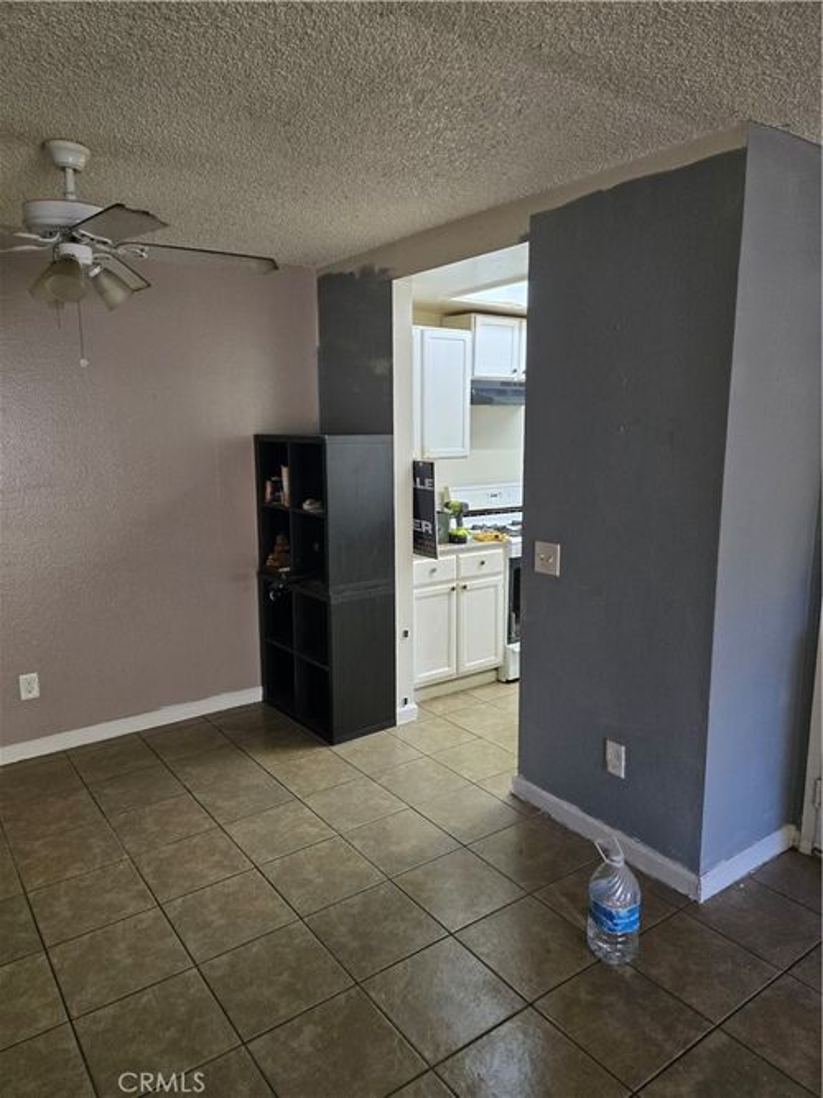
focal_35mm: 23
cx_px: 412
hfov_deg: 58.9
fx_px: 729
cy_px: 549
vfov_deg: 73.9
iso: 320
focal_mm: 5.4
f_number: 1.8
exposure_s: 1/120
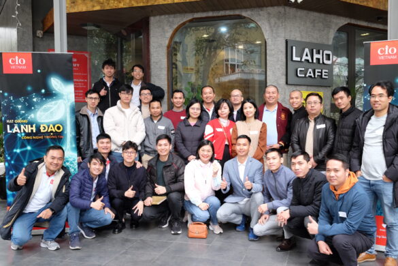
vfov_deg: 37.9
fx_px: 387
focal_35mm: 35
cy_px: 133
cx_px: 199
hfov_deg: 54.4
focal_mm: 23
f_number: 5.6
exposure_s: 1/100
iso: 1600
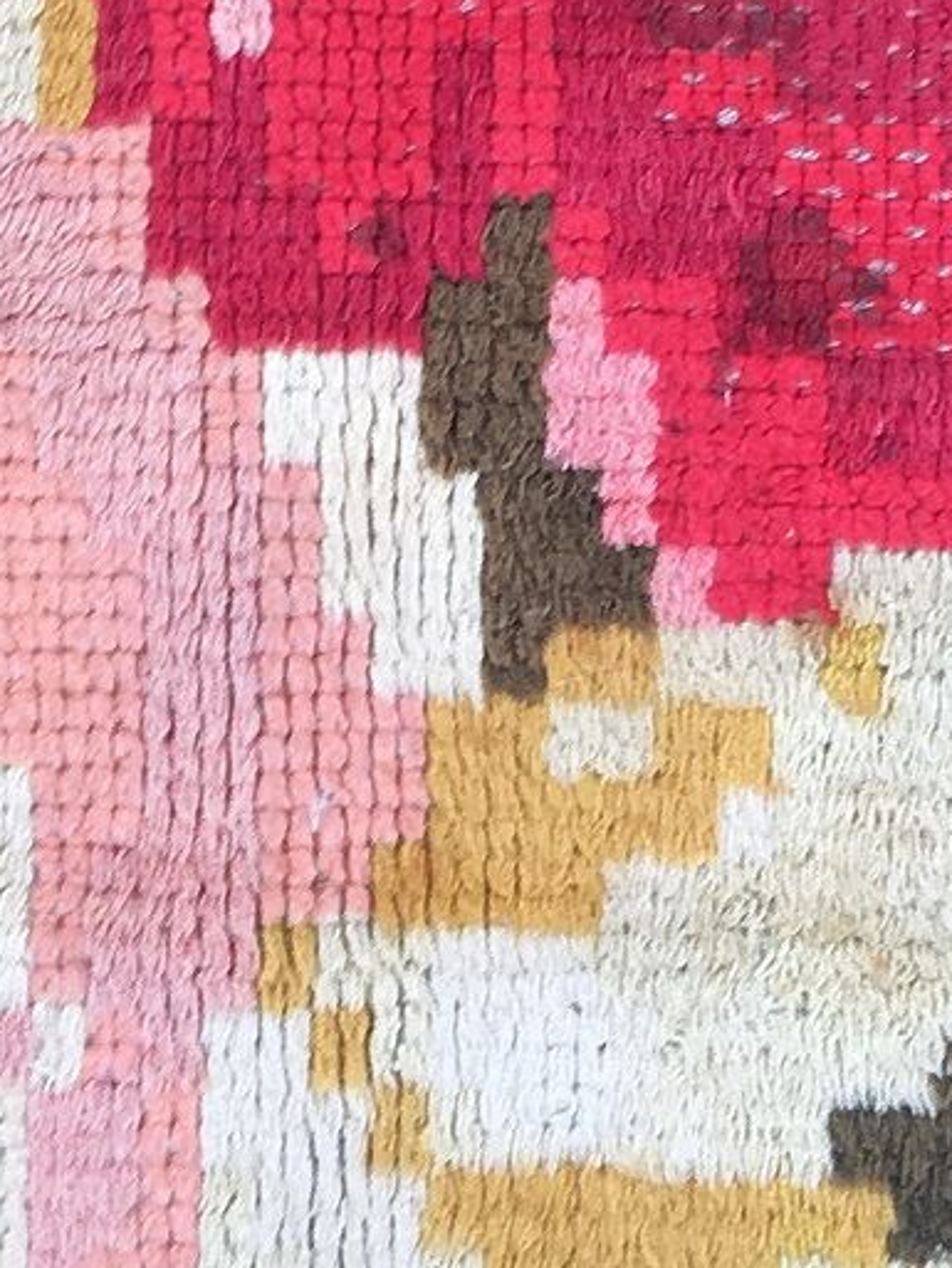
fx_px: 4179
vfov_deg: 16.9
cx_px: 354
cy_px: 5
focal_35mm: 114
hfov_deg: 13.0
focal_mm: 4.15
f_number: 2.2
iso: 32
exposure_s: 1/50
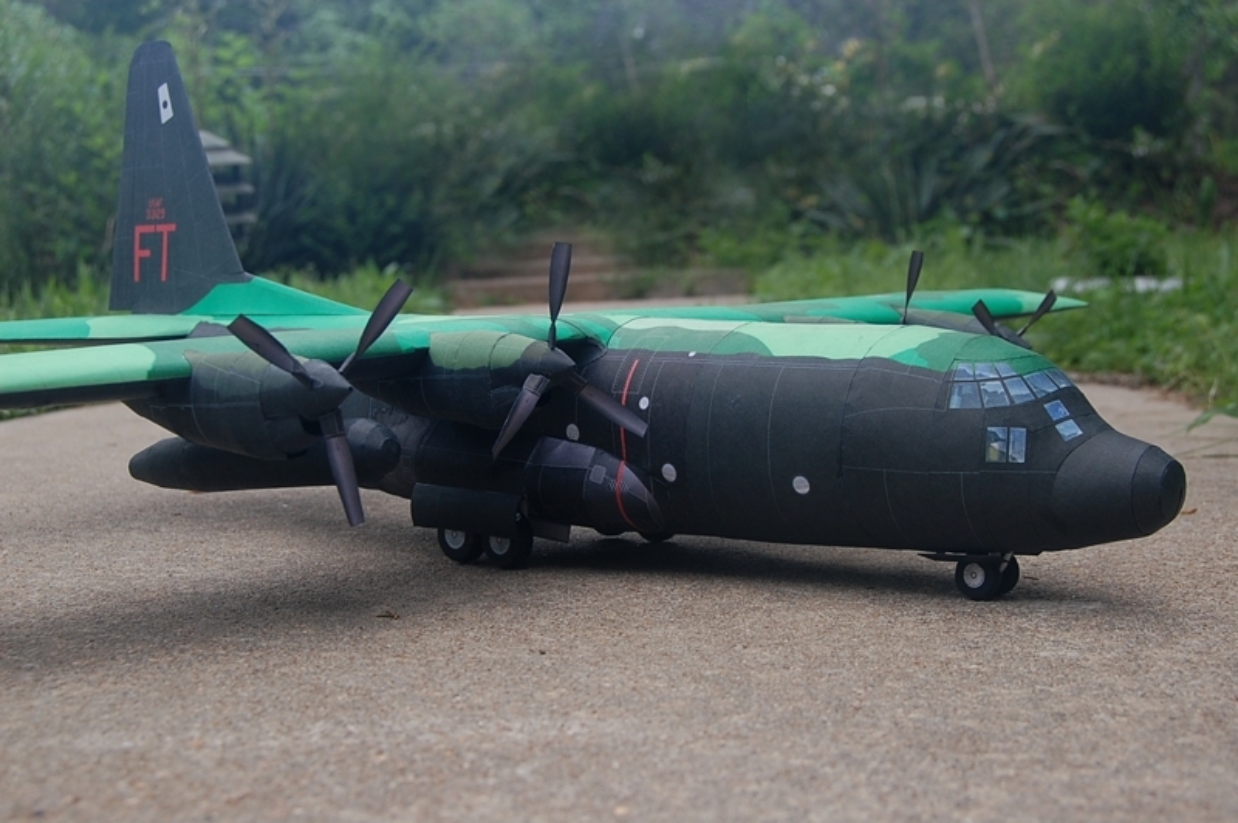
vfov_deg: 23.7
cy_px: 412
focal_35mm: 57
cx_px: 619
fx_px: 1959
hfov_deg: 35.1
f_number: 6.3
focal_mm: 38
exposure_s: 1/160
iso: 200
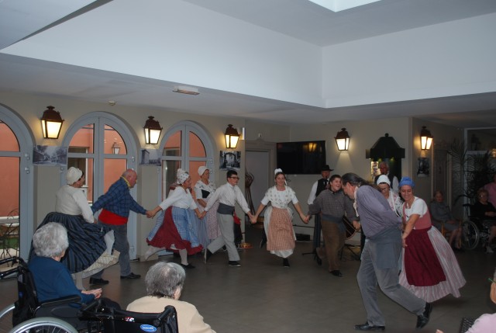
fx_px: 455
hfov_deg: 57.1
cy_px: 166
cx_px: 248
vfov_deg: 40.1
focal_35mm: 33
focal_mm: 22
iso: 220
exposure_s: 1/60
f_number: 4
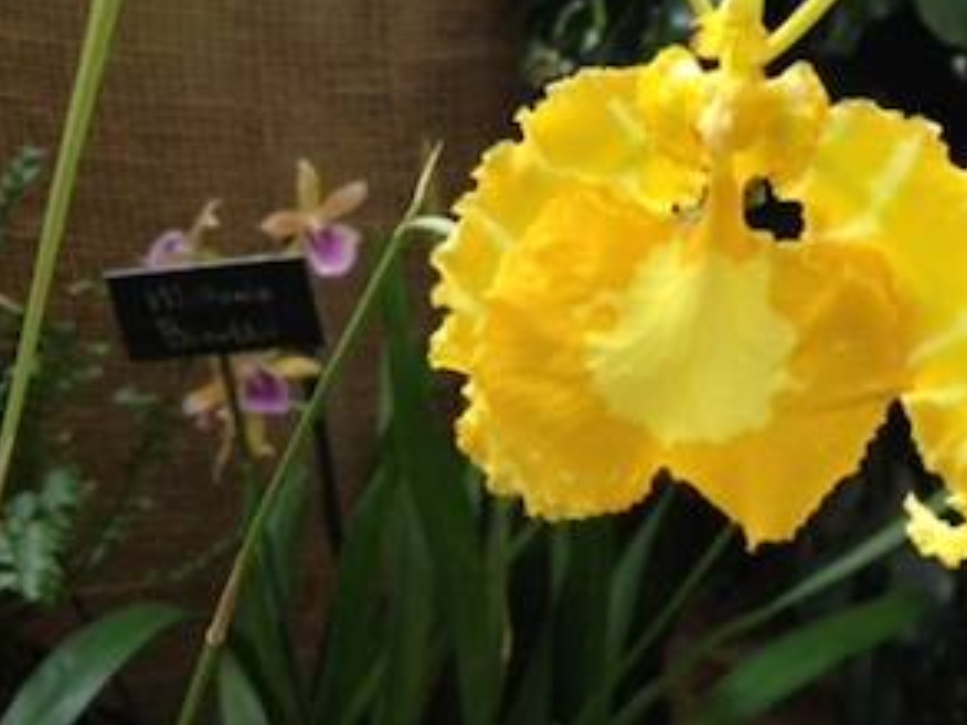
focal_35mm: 72
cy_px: 96
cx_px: 646
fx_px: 2011
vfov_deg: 20.1
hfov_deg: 26.9
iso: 80
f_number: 2.4
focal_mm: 4.28
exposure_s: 1/24
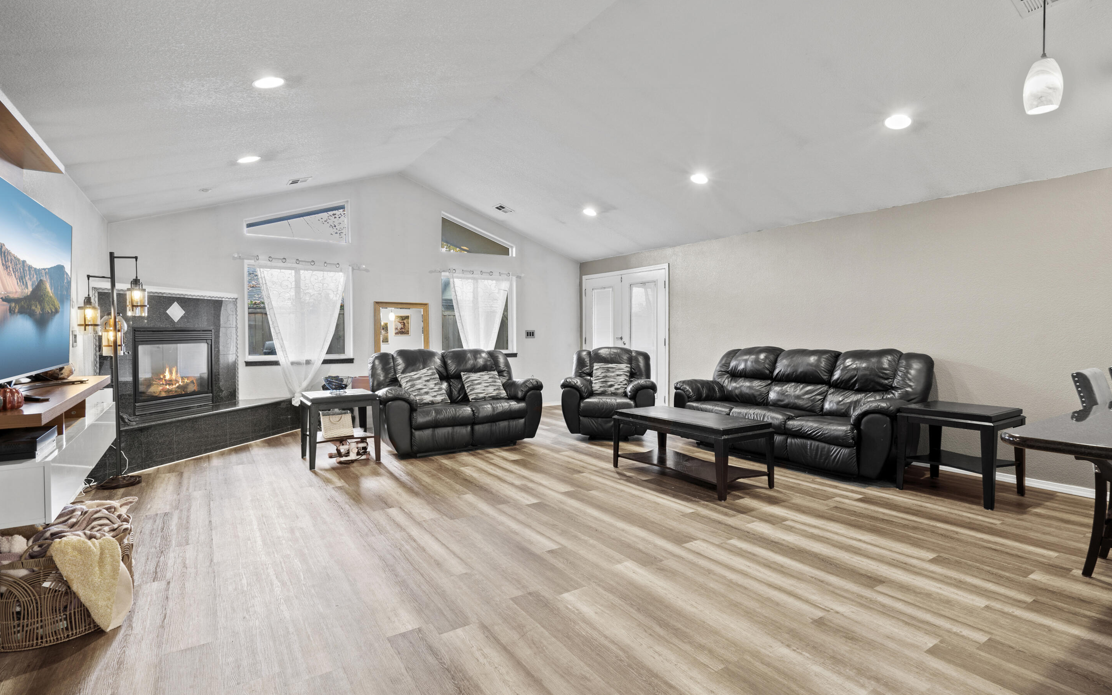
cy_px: 353
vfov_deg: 68.0
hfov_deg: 94.4
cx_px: 559
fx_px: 515
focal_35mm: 17
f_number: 8
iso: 100
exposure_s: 3.2
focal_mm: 16
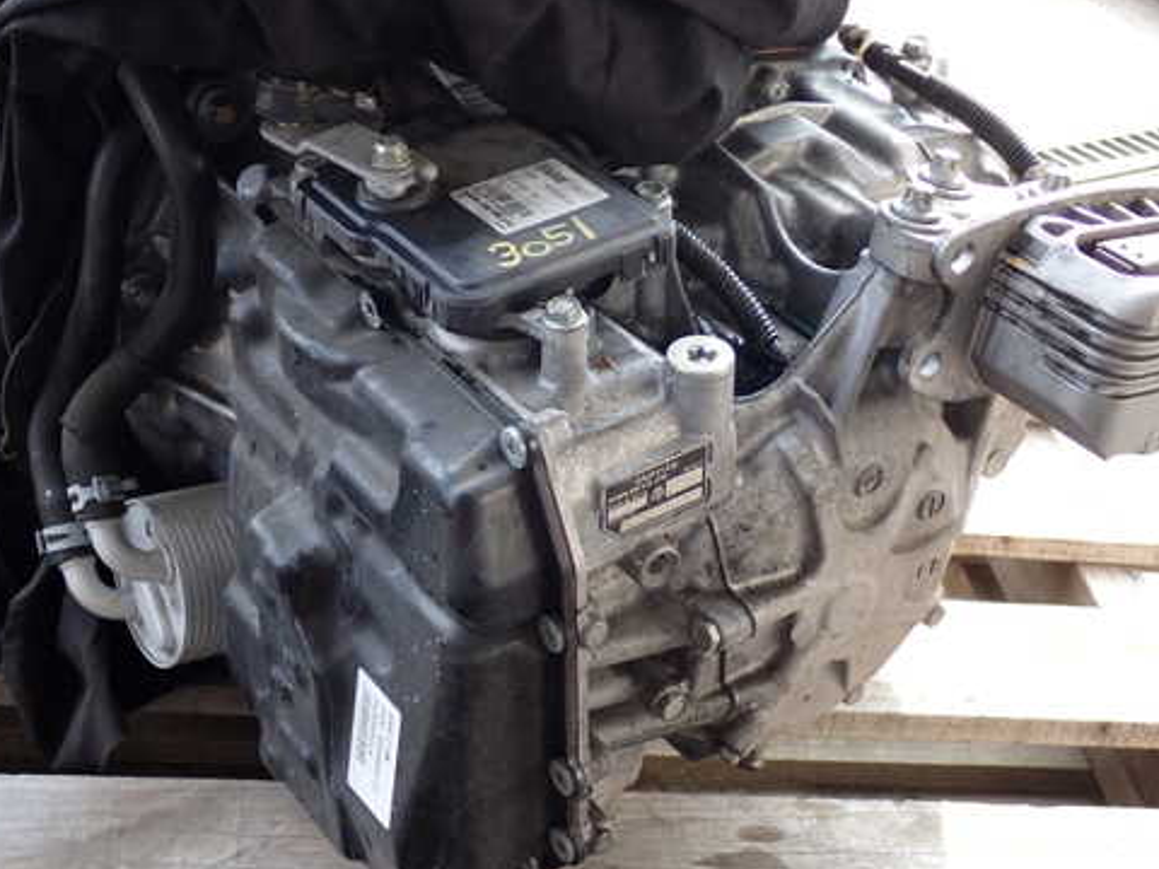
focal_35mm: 55
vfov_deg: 26.6
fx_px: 1841
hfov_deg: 34.9
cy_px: 434
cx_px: 613
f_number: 2.9
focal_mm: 7.84
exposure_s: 1/125
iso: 160
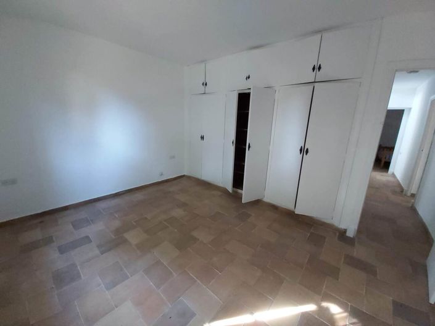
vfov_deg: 94.4
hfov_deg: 110.6
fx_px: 151
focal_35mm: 12
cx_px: 218
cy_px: 163
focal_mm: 1.42
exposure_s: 1/25
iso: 320
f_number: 2.2
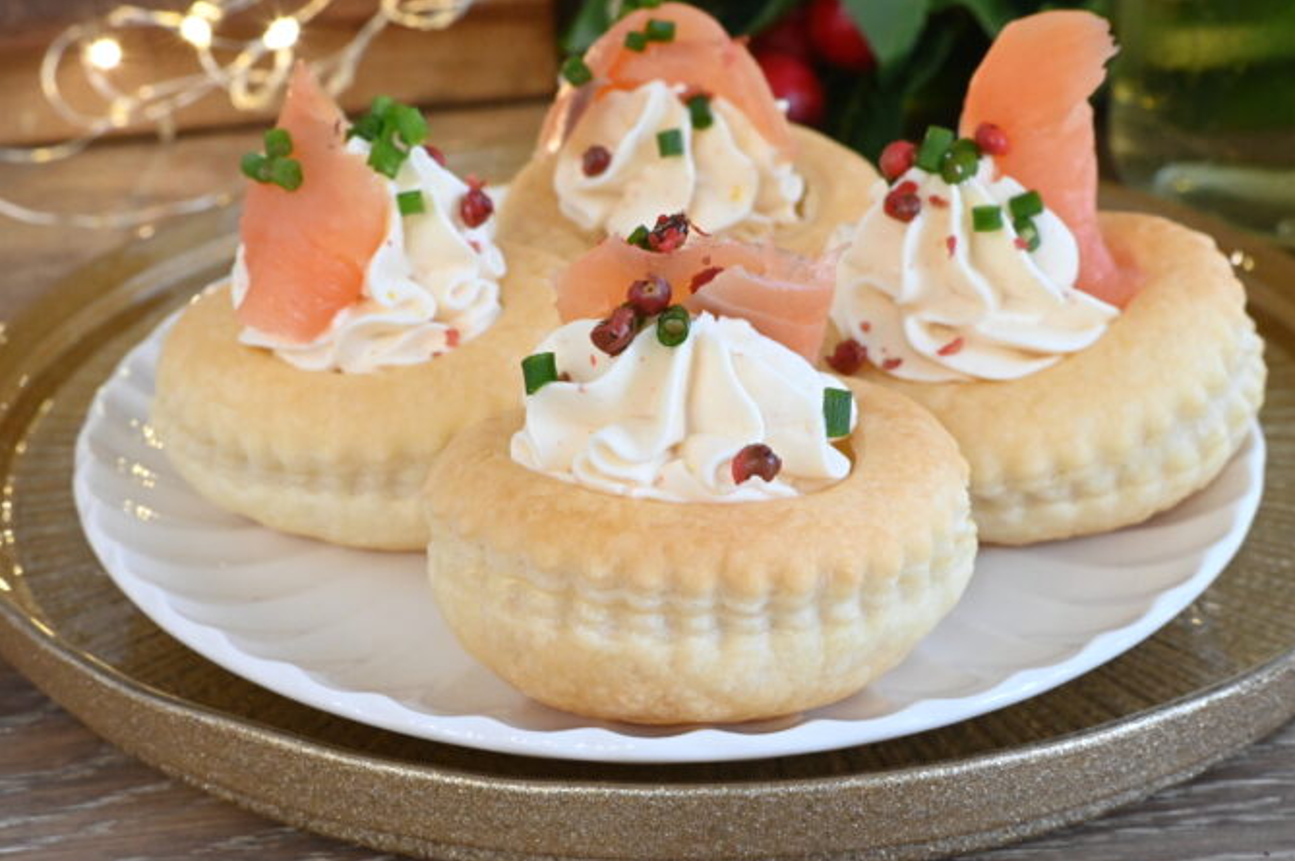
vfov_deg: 24.2
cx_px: 635
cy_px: 401
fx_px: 2013
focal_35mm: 56
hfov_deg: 35.7
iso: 2500
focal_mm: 35
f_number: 10
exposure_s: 1/30
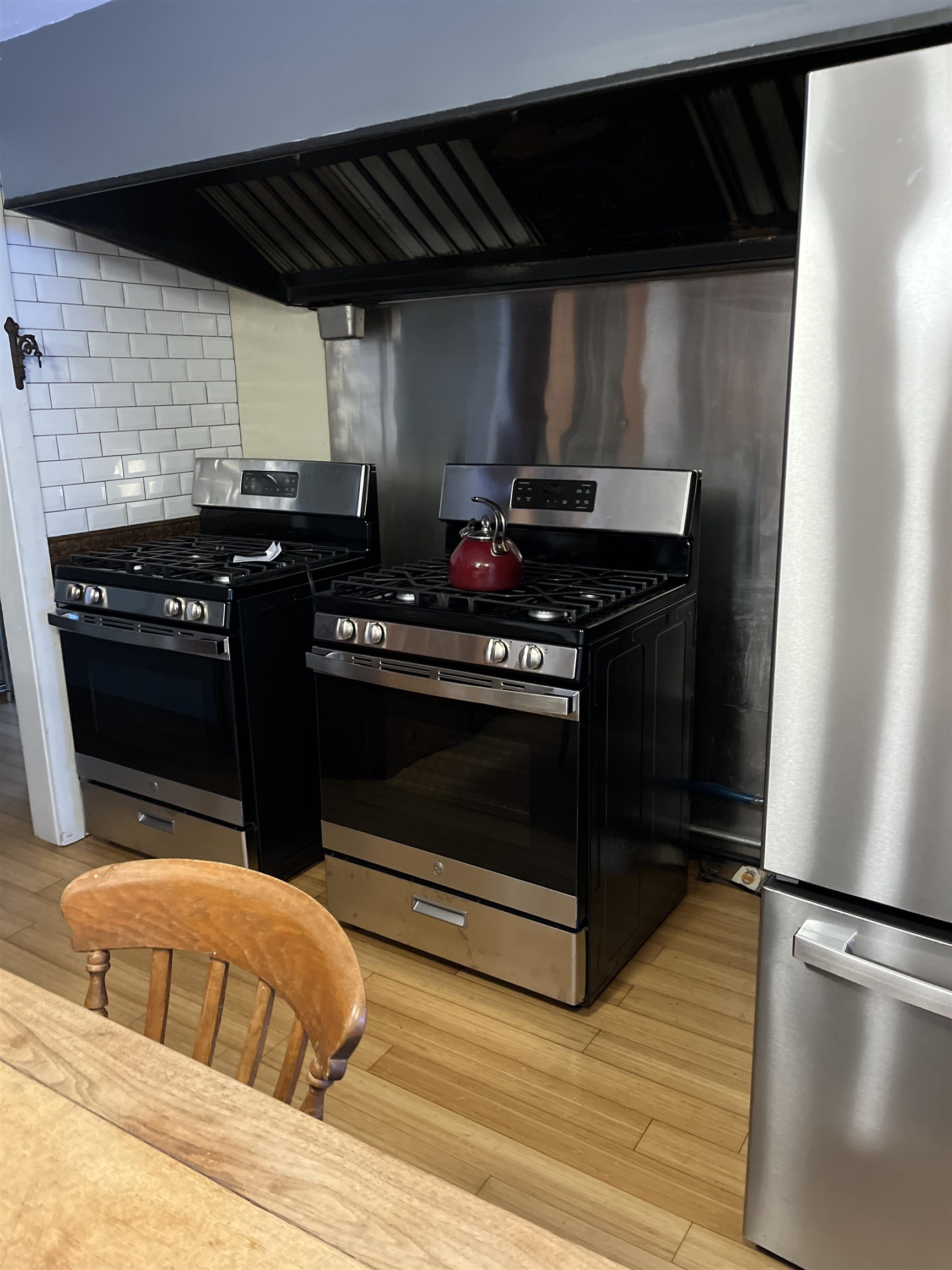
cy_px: 635
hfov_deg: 53.1
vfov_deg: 67.3
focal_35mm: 26
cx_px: 476
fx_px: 953
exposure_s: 1/30
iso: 500
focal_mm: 5.1
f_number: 1.6
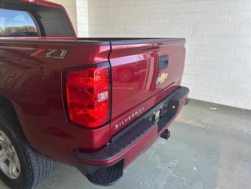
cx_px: 126
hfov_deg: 67.3
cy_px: 94
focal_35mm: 26
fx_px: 189
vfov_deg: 53.1
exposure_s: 1/181
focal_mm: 5.7
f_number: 1.5
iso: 40
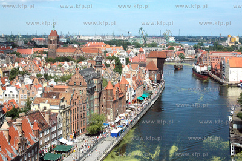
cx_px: 121
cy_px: 80
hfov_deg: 37.9
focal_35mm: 52
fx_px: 353
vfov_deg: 25.7
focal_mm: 35
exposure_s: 1/640
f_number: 13
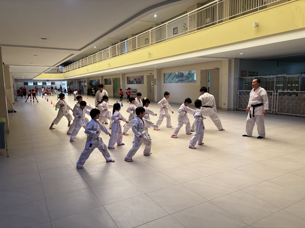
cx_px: 152
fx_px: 229
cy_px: 114
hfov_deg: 67.3
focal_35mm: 26
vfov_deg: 53.1
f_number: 1.6
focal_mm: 5.96
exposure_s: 1/60
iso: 160
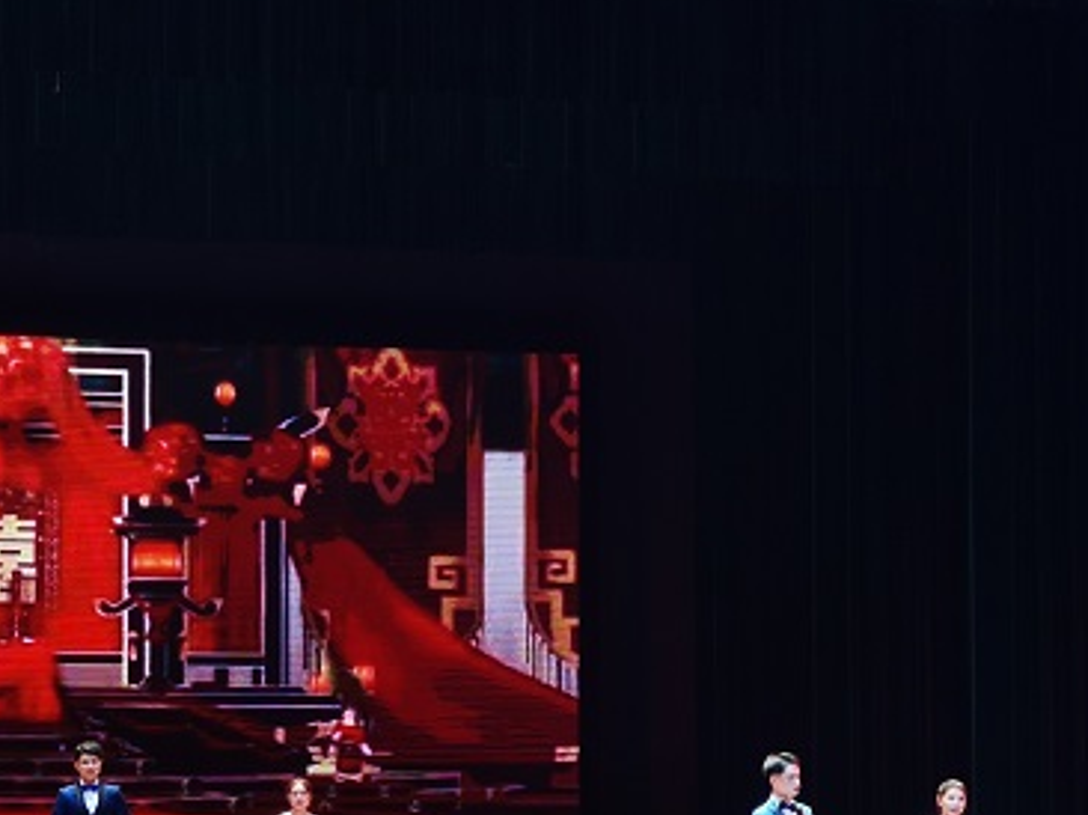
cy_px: 700
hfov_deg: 22.2
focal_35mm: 87
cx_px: 190
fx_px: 2733
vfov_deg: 16.8
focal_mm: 5.58
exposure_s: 1/106
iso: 50
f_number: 1.8
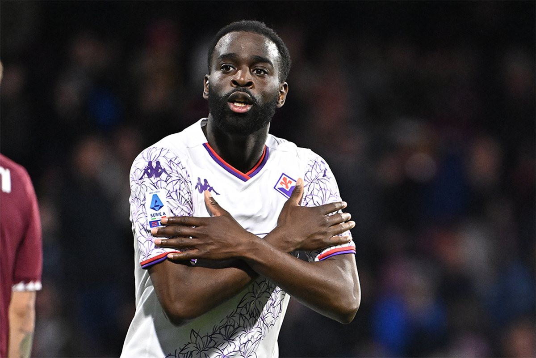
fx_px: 5955
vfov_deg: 3.4
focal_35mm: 400
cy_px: 179
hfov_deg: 5.2
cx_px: 268
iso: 5000
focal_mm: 400
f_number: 4
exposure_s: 1/1600
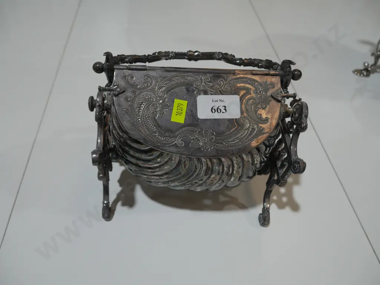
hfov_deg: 59.9
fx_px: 329
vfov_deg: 46.8
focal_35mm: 30
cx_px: 190
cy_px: 142
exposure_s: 1/160
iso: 200
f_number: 4.5
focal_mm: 15
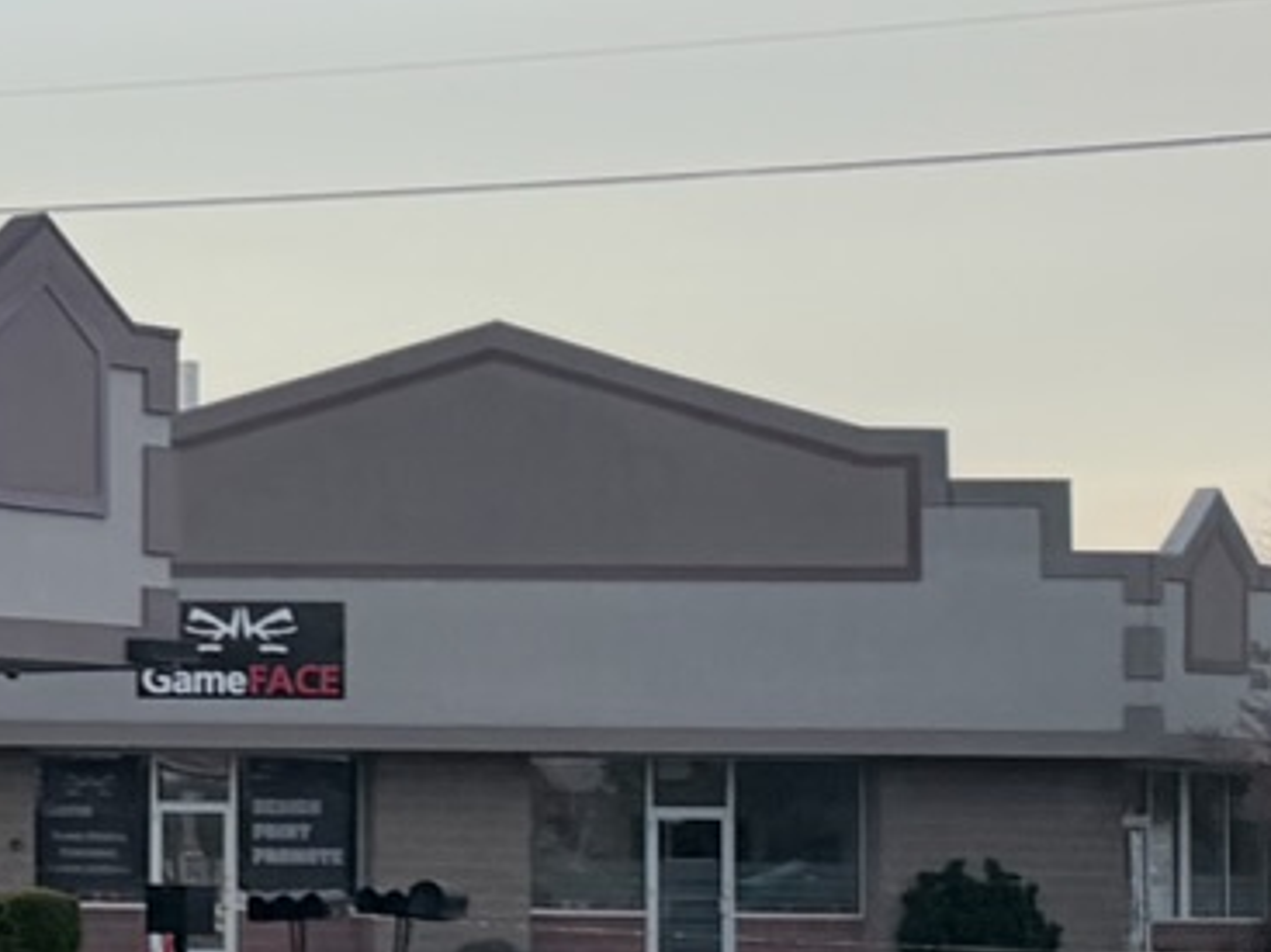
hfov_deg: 11.0
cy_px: 654
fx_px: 4918
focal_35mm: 134
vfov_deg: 11.0
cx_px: -2251
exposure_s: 1/607
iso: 80
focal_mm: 6.76
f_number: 1.78
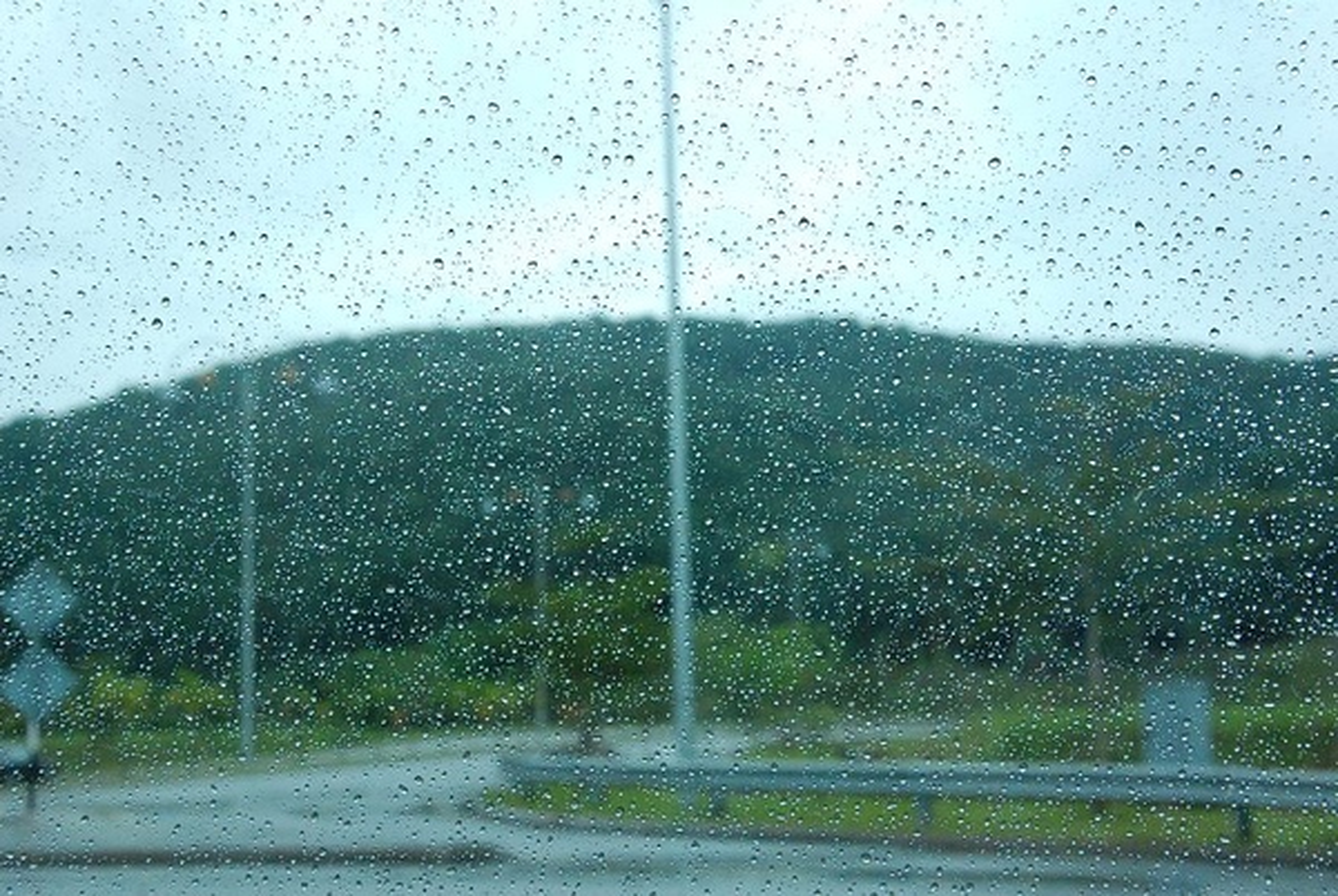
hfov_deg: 31.8
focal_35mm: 63
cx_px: 669
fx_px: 2345
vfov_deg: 21.6
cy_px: 448
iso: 1600
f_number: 10
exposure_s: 1/1000
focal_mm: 42
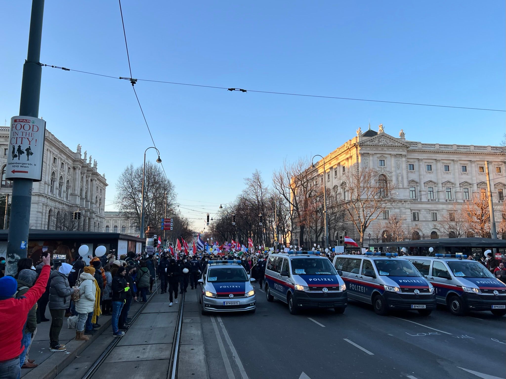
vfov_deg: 53.1
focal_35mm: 26
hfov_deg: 67.3
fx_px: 380
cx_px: 253
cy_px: 190
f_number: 1.5
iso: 50
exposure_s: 1/902
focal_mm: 5.7
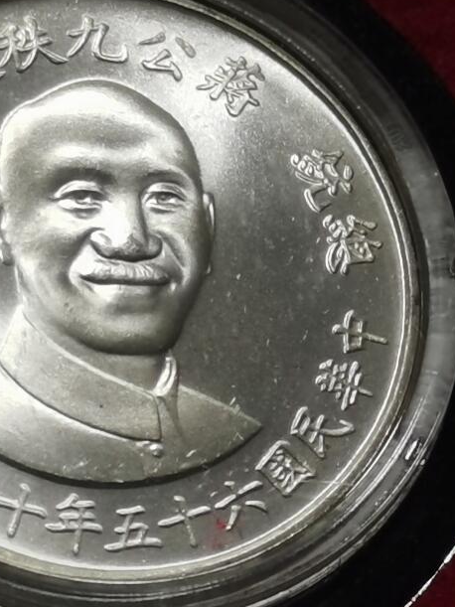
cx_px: 105
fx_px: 3927
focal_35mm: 224
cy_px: 277
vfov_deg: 8.8
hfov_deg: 6.6
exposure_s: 1/219
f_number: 1.8
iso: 50
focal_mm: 5.58
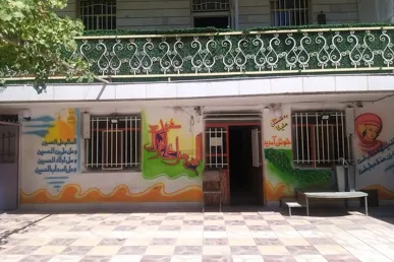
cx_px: 195
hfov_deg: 63.7
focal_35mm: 29
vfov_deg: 44.9
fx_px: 317
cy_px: 125
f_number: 1.7
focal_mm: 3.93
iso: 50
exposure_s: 1/2177
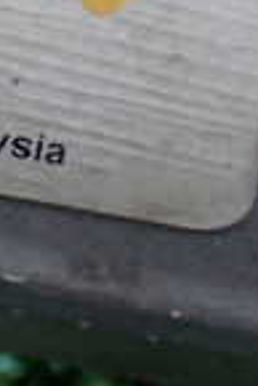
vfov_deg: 8.1
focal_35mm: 250
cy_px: -114
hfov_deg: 5.3
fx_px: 2681
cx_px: -396
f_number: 3.5
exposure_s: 1/60
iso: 250
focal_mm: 10.35
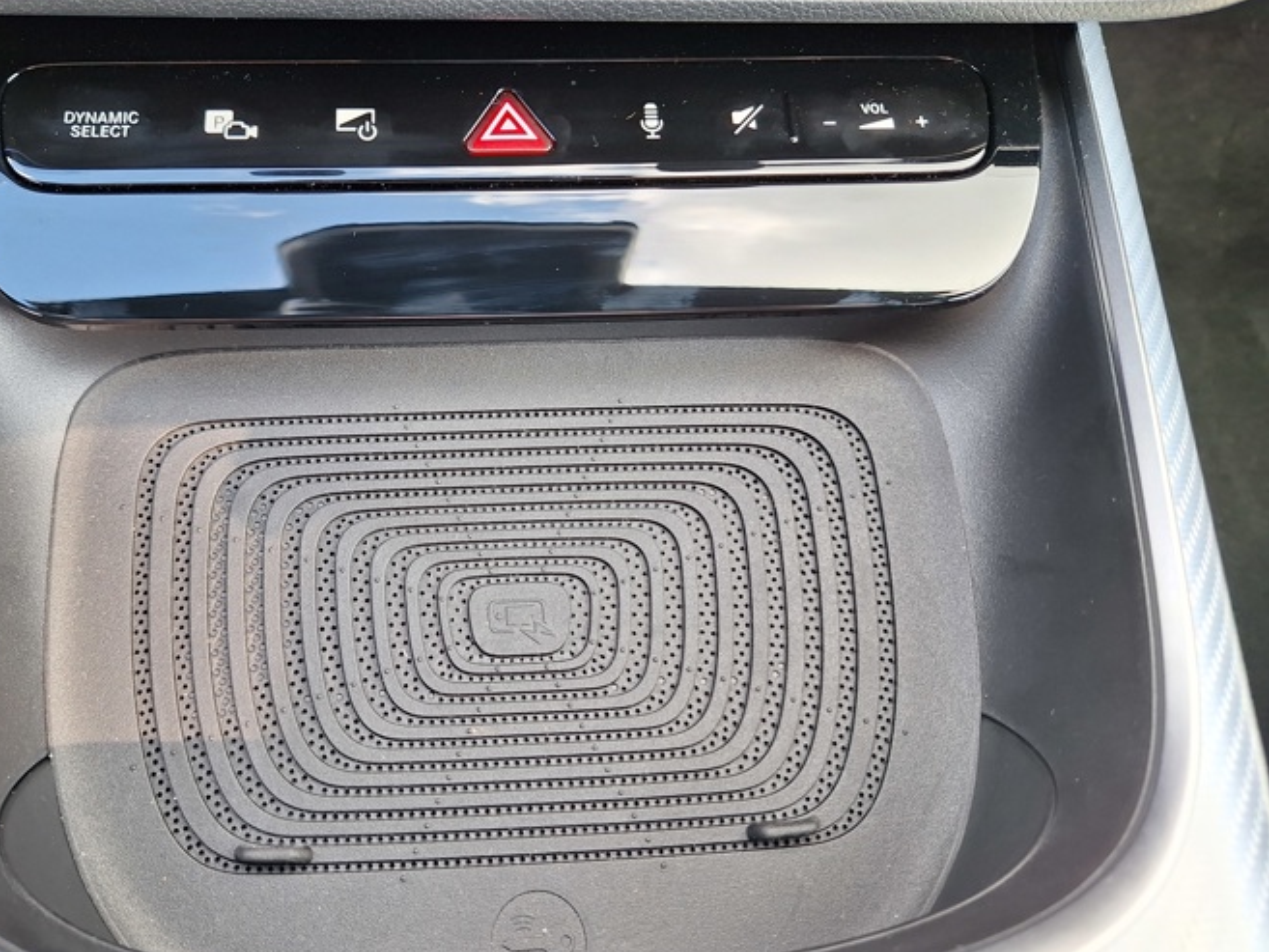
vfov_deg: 49.7
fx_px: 1027
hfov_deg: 62.8
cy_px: 438
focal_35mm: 28
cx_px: 500
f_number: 1.8
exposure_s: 1/100
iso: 50
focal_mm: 5.54
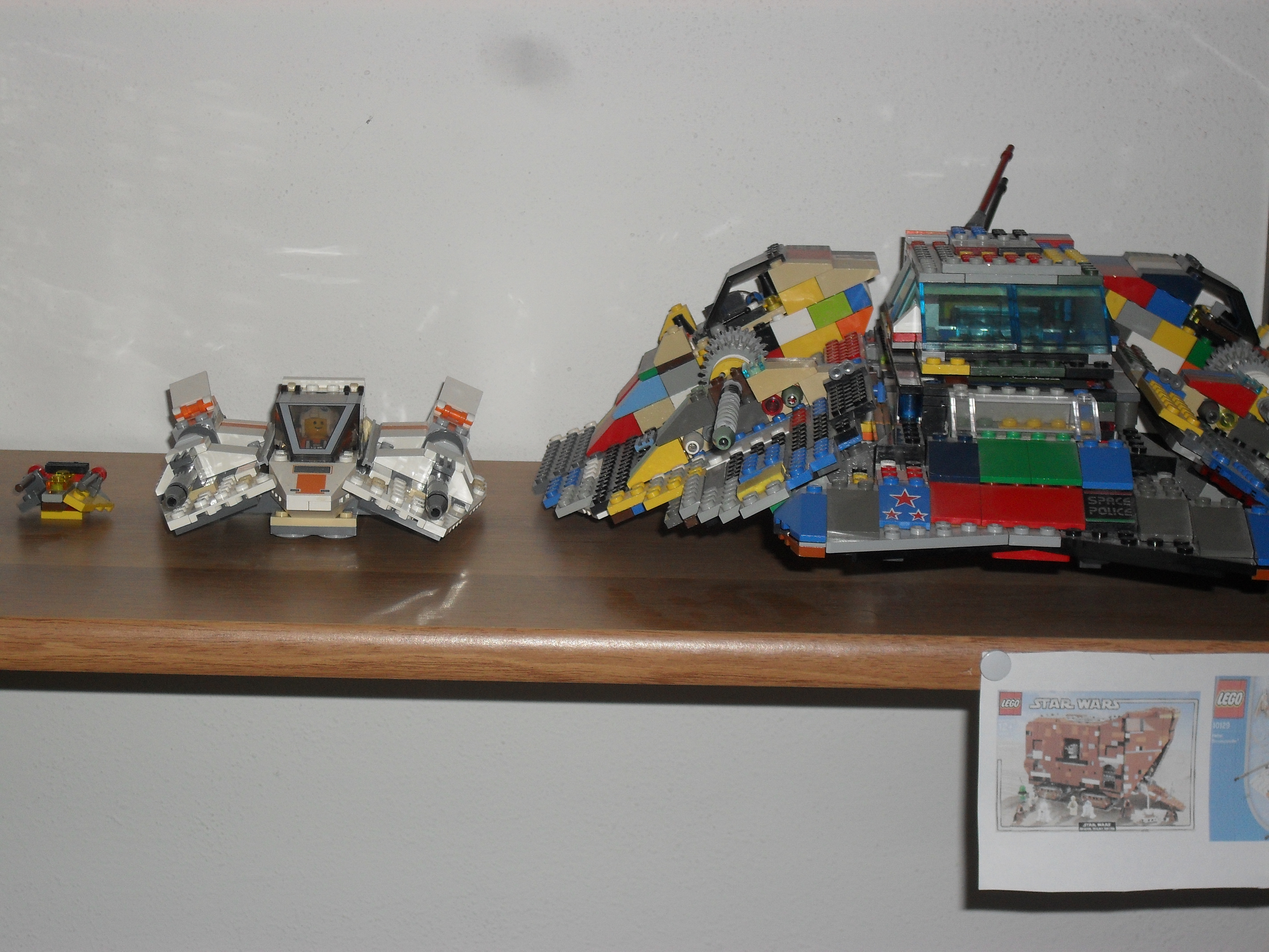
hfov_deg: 25.3
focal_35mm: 77
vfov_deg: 19.1
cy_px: 476
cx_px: 634
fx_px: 2823
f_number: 5
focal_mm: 13.6
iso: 100
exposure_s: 1/60
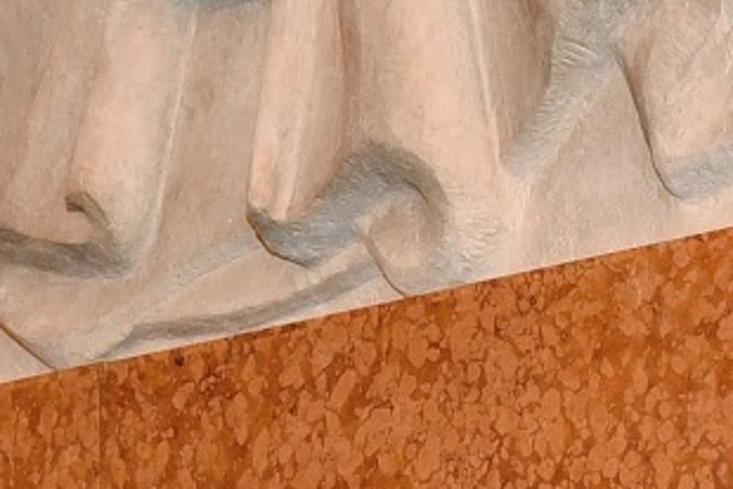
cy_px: 1211
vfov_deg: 6.6
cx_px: -147
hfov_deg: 10.3
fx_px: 3992
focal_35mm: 196
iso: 1600
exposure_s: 1/60
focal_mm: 38
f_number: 8
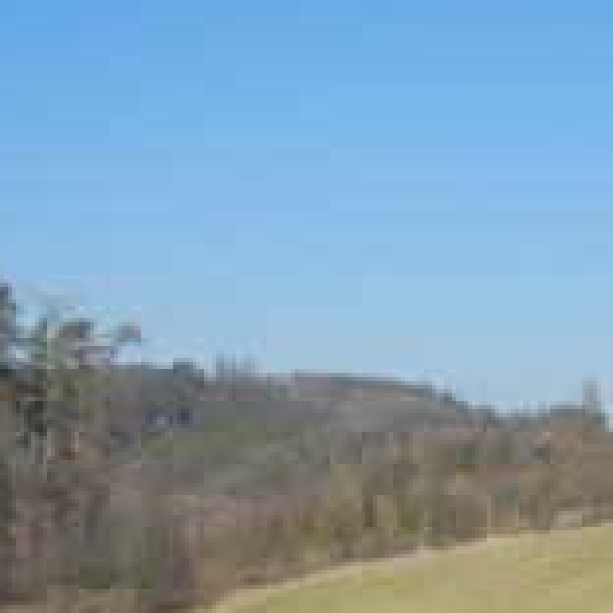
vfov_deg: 22.0
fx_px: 1543
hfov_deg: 21.7
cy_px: 550
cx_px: 613
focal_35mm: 77
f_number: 7.2
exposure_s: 1/390
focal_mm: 6.2
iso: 160
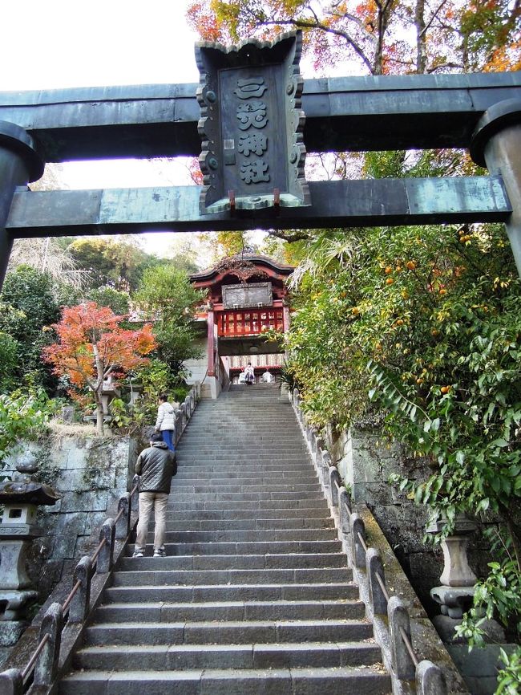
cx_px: 260
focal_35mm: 24
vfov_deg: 71.6
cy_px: 348
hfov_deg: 56.8
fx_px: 481
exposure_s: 1/80
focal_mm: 4.3
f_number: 2.8
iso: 160
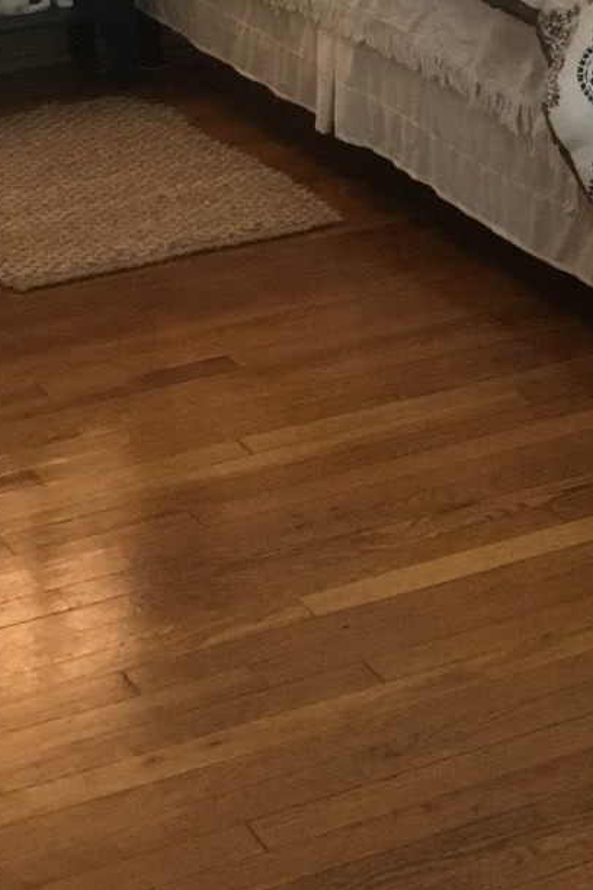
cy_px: -302
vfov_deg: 18.6
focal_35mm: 101
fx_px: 2495
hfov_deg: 13.5
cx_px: 490
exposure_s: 1/30
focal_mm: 4.15
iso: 200
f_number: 2.2
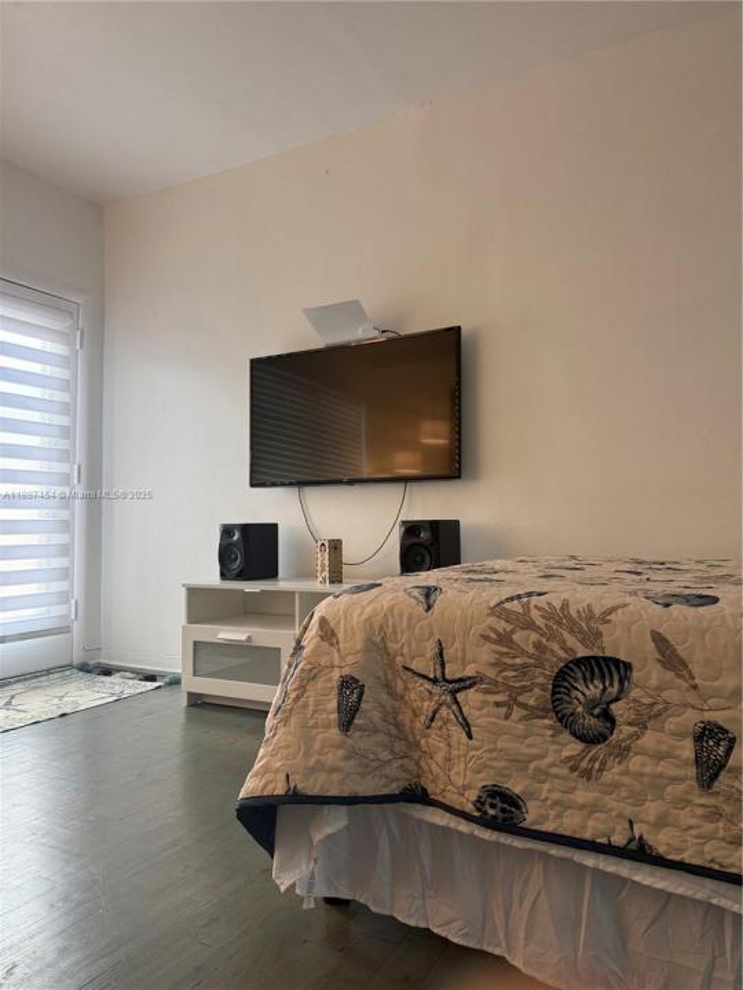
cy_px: 495
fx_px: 687
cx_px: 372
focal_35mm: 24
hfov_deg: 56.8
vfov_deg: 71.6
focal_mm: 6.76
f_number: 1.78
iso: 160
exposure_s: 1/120
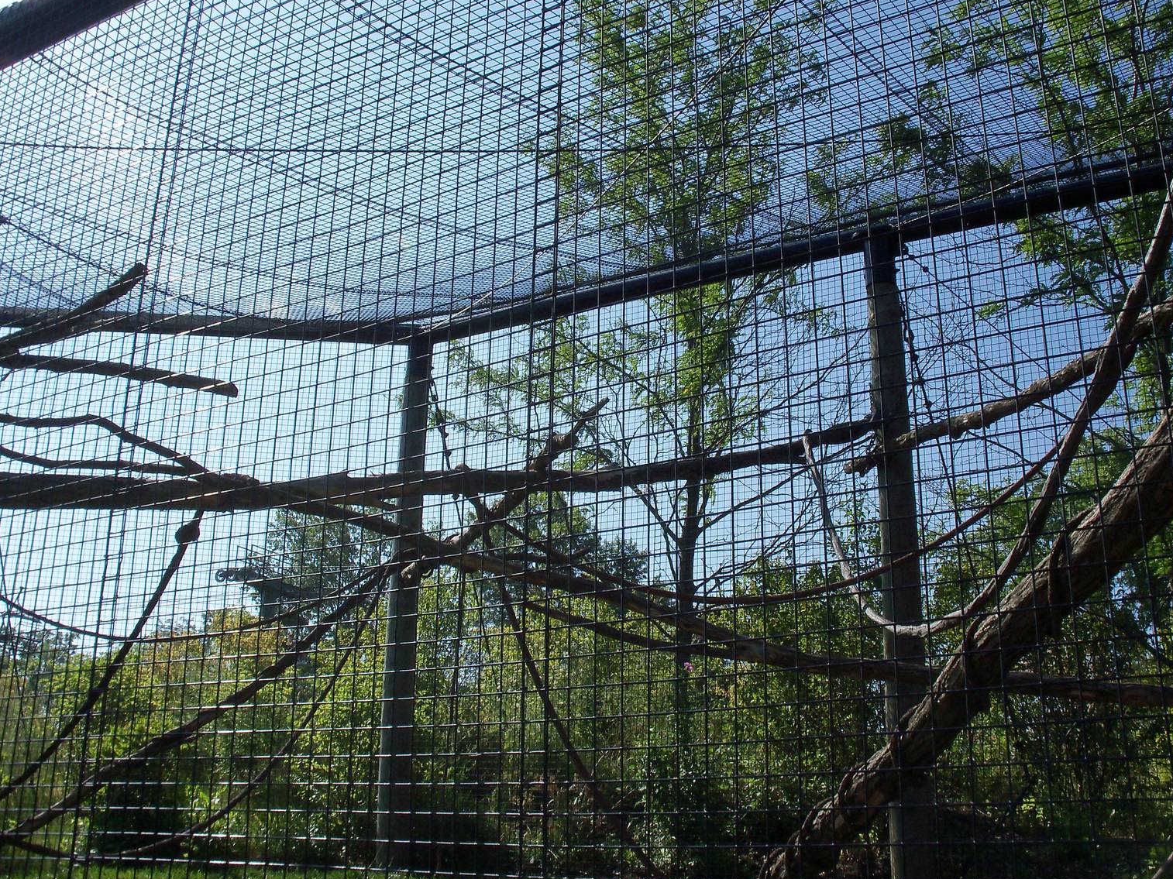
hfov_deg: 50.1
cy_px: 436
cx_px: 583
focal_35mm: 37
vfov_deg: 38.7
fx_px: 1254
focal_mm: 6.3
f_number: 5.5
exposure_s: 1/500
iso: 80
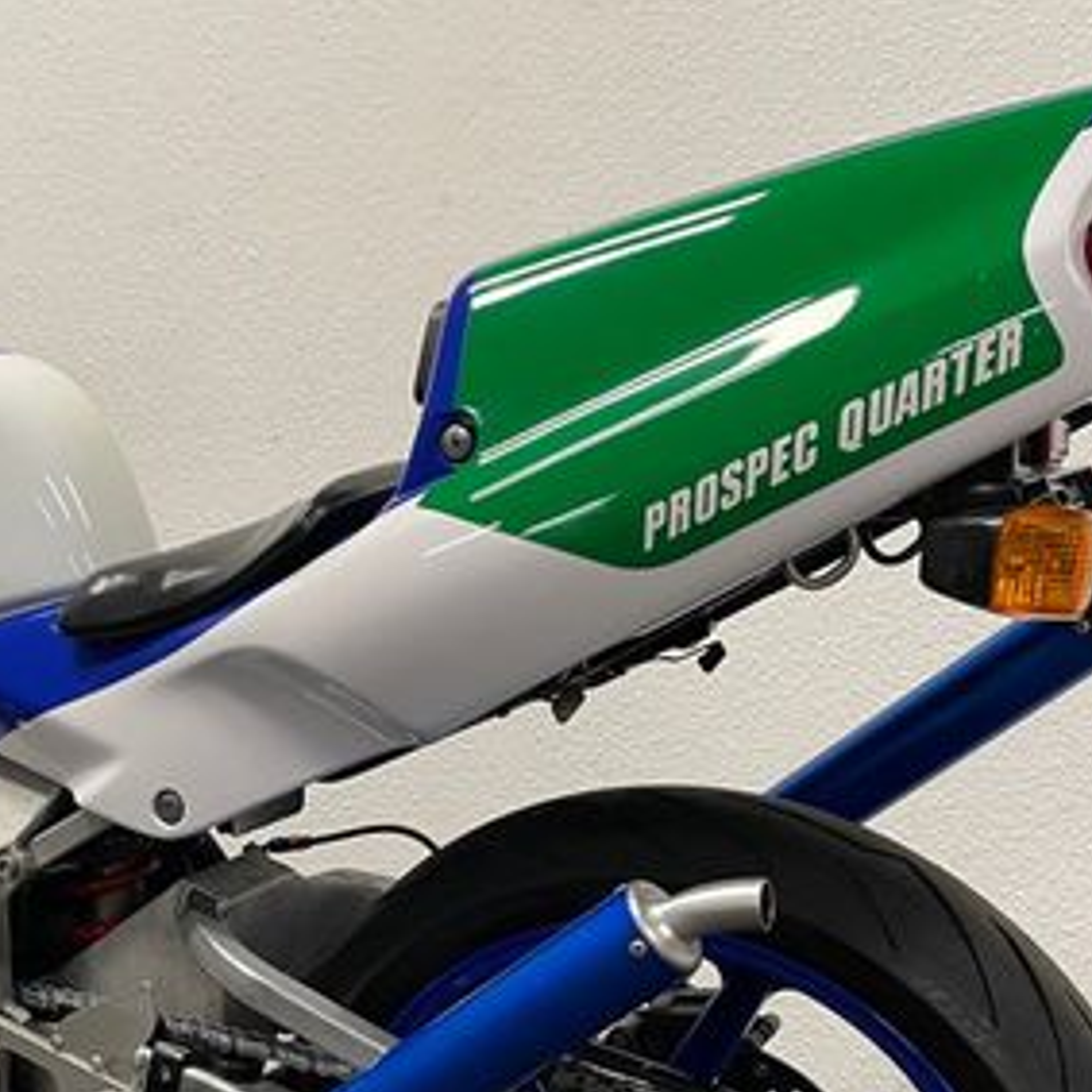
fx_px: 1856
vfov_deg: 32.3
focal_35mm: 52
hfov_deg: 32.0
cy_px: 791
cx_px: 228
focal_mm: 4.2
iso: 80
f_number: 1.6
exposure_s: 1/50
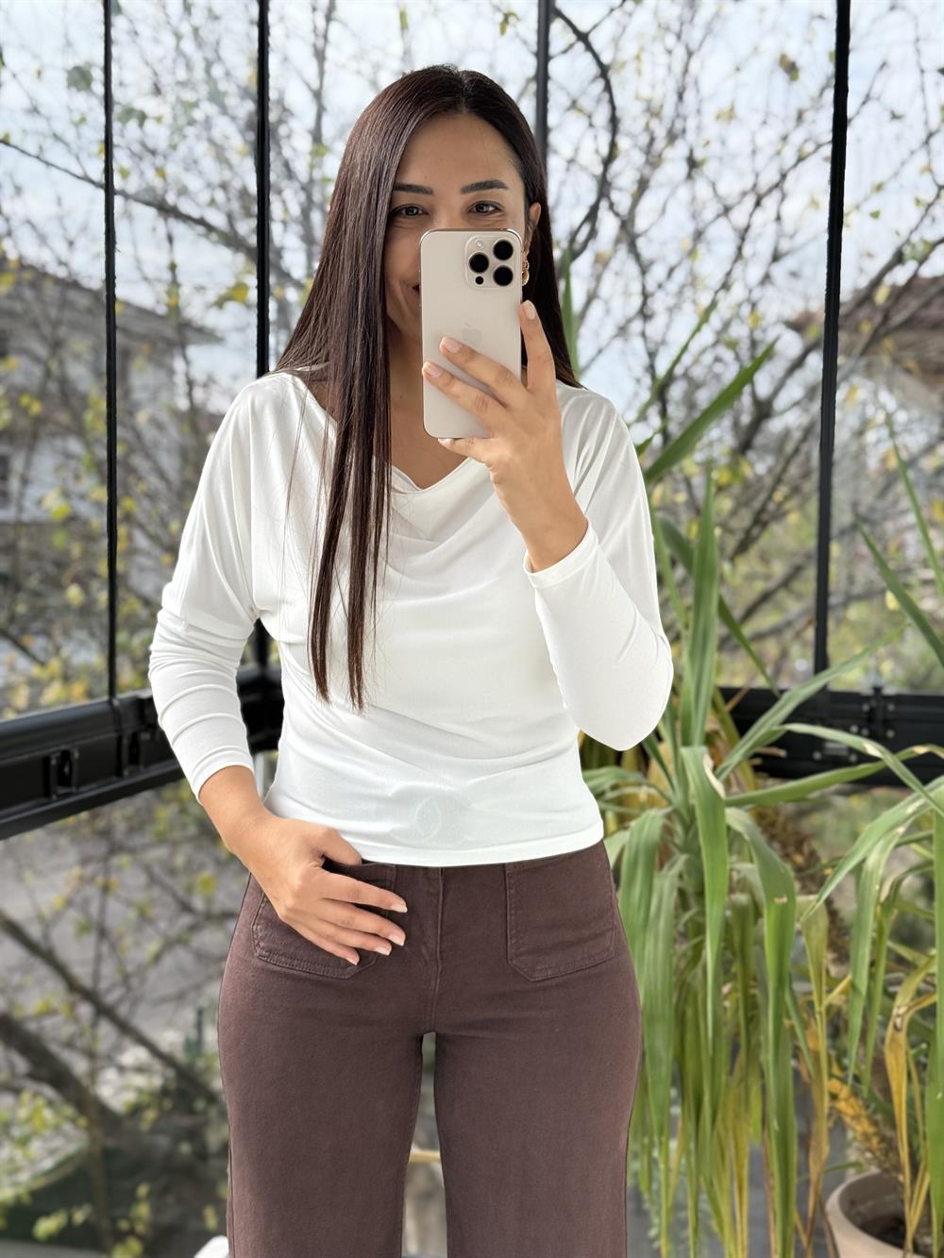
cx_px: 472
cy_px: 629
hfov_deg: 30.3
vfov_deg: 39.7
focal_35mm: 48
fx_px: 1745
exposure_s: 1/587
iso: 80
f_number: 1.78
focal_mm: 6.76
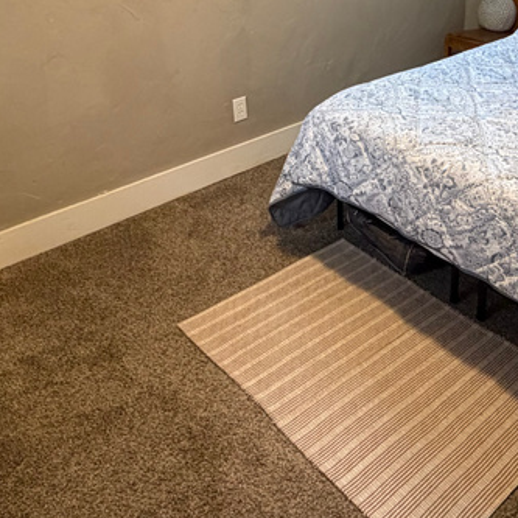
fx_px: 643
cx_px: 418
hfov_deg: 41.8
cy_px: 75
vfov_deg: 41.2
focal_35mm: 38
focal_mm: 2.22
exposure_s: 1/60
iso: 320
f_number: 2.2
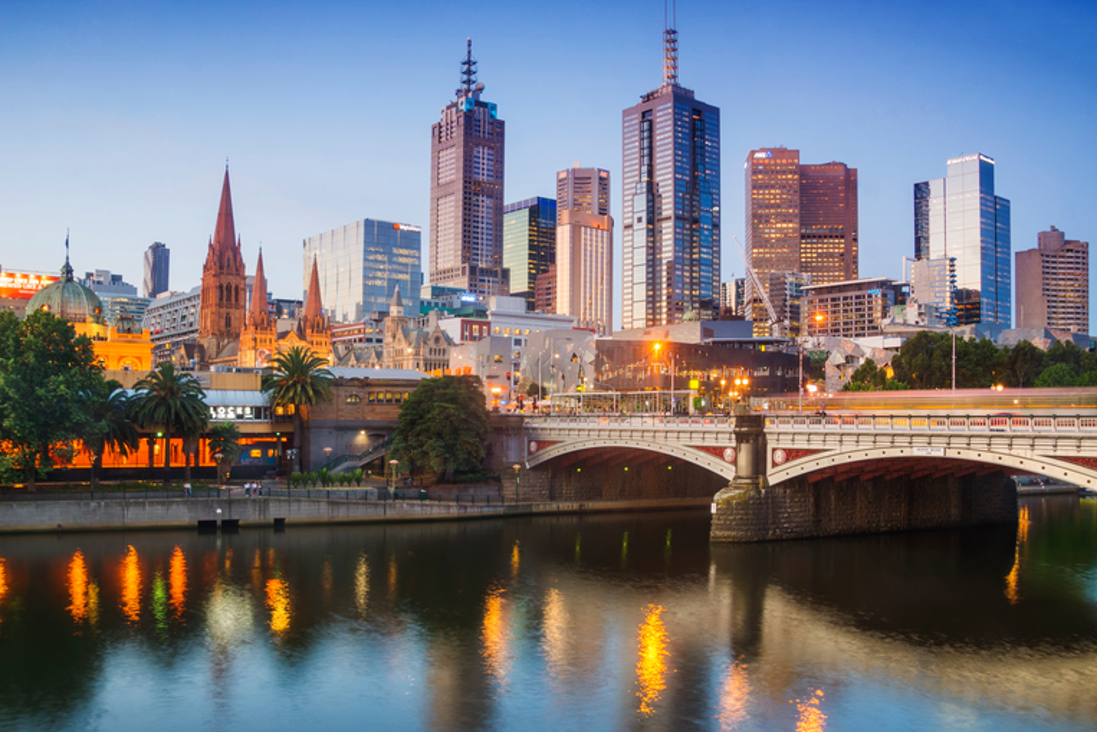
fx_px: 914
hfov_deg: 61.8
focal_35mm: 30
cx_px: 506
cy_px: 378
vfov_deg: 43.6
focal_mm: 18
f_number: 13
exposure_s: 3.2
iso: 100
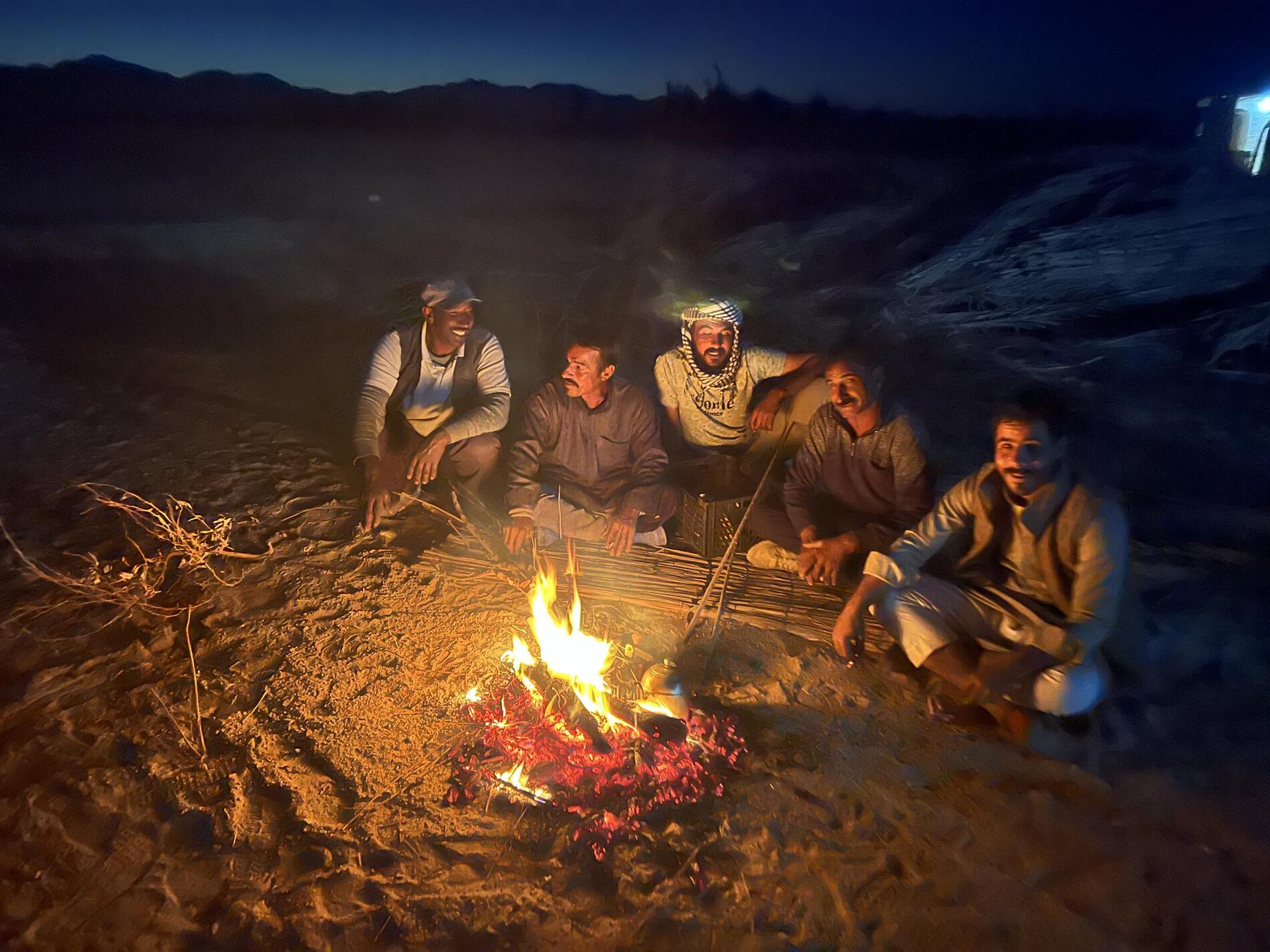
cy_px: 476
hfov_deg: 67.3
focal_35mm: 26
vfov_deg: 53.1
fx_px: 954
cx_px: 635
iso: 1600
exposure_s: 1/15
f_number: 1.5
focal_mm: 5.7
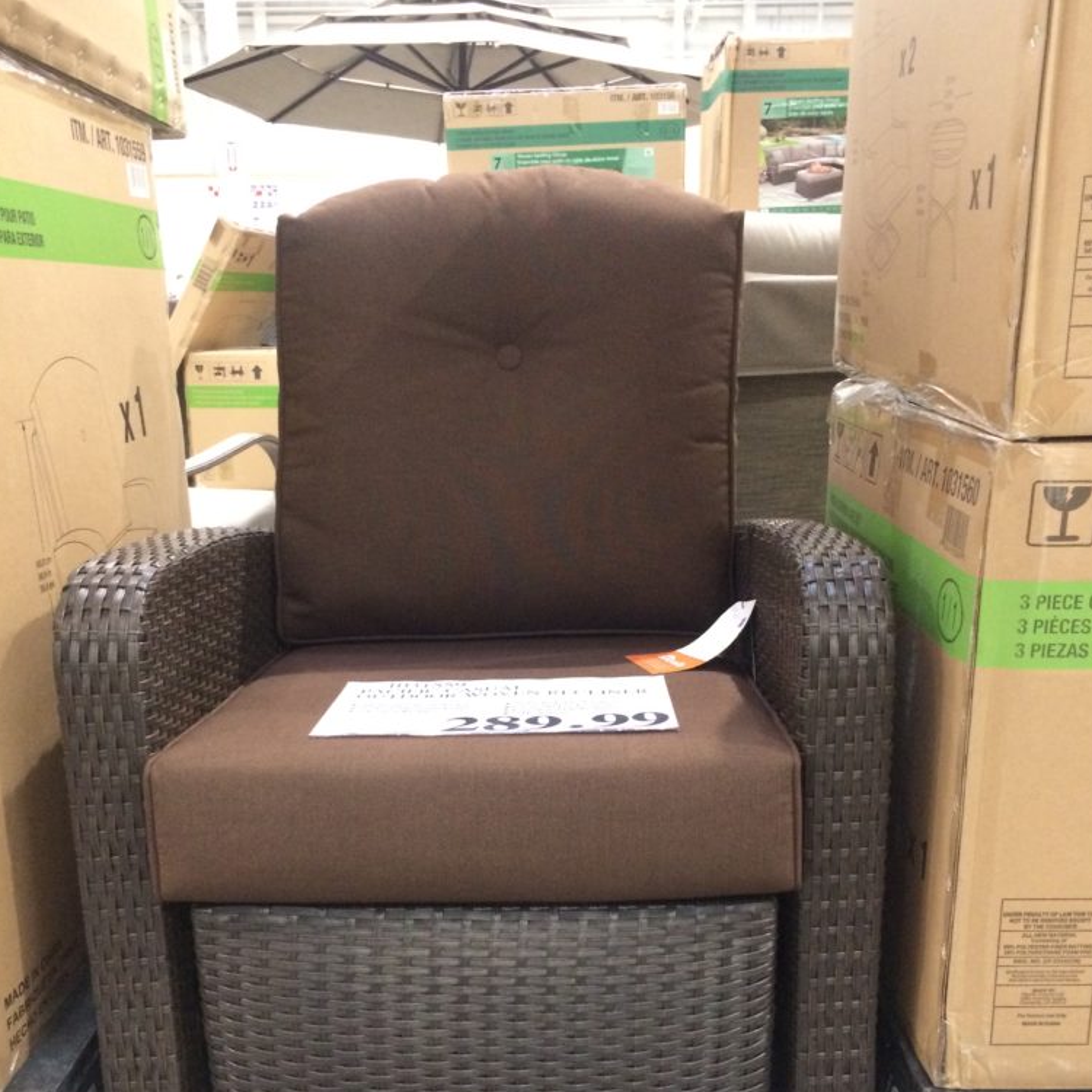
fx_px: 1249
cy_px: 664
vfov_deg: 46.9
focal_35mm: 35
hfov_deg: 47.2
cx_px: 553
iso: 250
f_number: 2.2
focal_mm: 4.15
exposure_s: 1/30
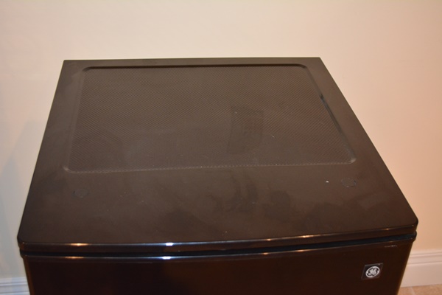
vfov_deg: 28.1
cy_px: 148
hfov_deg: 41.1
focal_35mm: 48
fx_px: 589
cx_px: 221
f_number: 4.8
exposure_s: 1/60
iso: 2200
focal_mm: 32
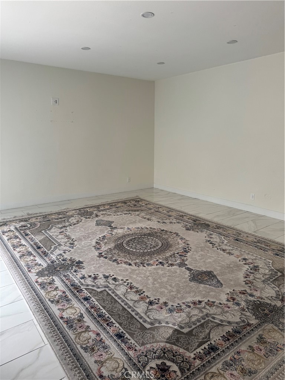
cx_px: 142
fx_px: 263
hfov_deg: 56.8
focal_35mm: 24
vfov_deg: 71.6
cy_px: 190
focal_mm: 6.76
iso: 64
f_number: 1.78
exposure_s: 1/174
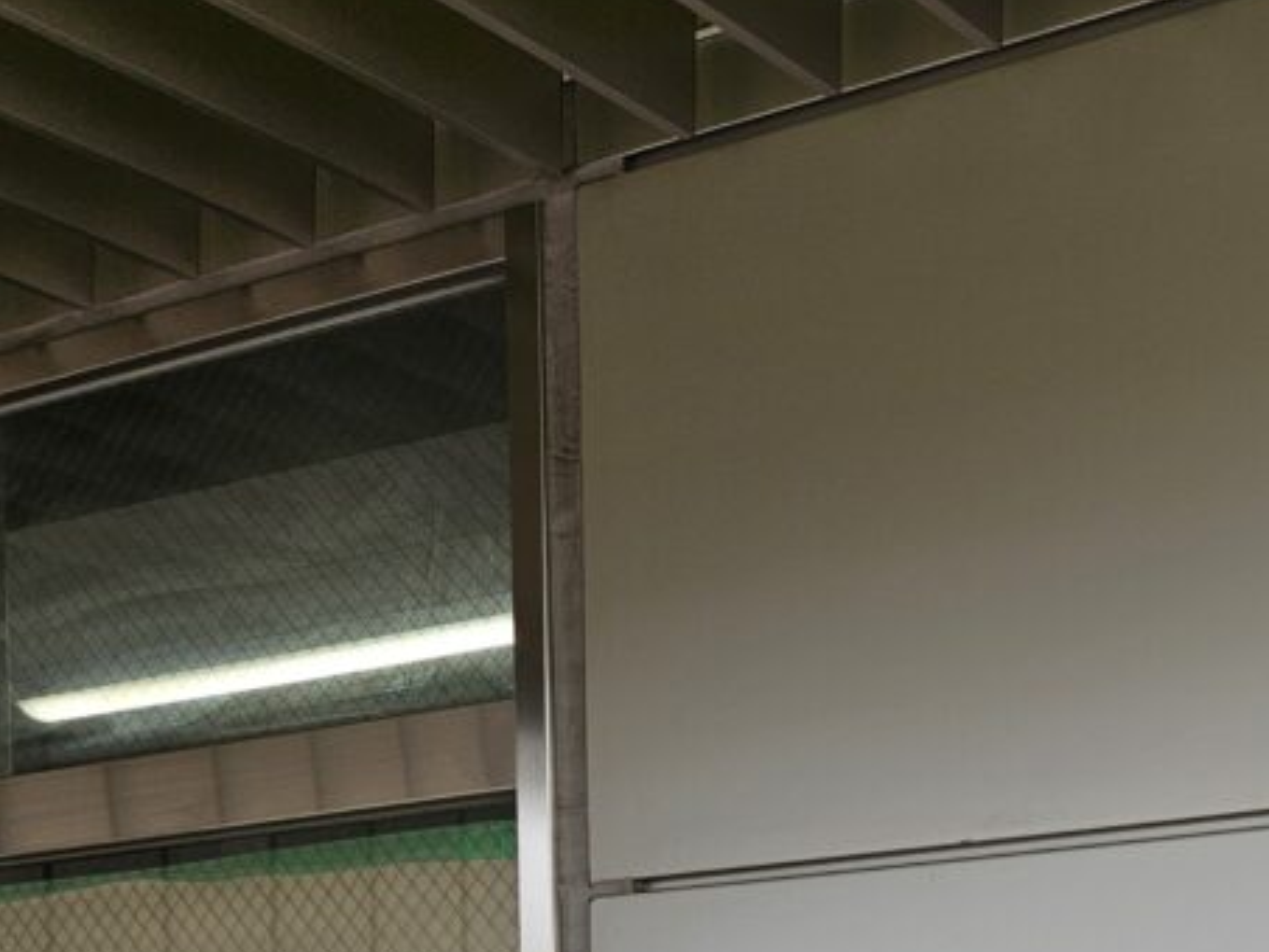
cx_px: 1431
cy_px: 1308
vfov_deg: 20.3
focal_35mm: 65
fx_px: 2383
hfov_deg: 27.1
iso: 25
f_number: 1.8
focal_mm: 5.4
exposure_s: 1/152
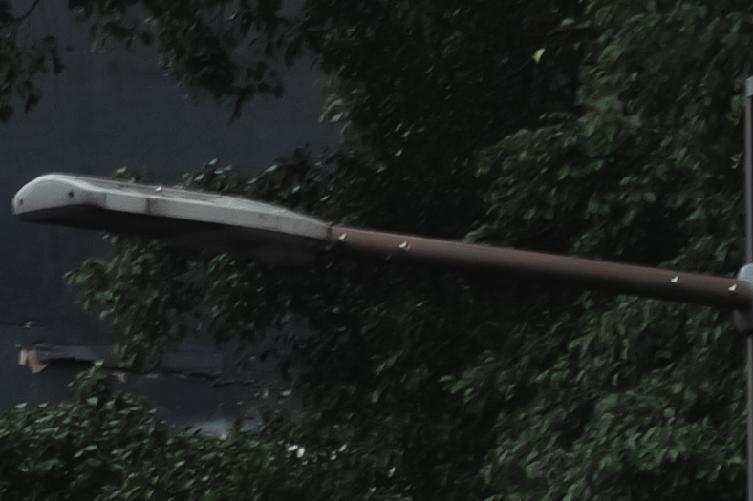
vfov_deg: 3.1
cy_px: 1703
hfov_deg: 4.7
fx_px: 9075
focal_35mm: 434
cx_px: -68
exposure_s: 1/6
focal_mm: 57
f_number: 22
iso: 500
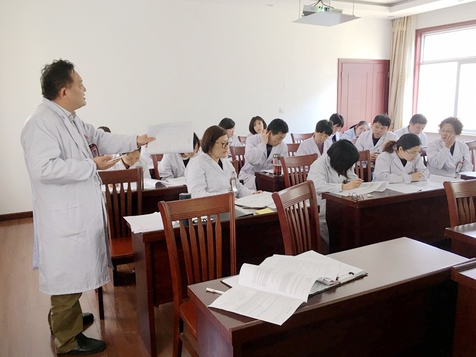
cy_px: 176
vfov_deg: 46.8
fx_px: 413
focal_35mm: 30
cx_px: 241
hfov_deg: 60.0
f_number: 2.2
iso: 40
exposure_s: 1/17
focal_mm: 4.15
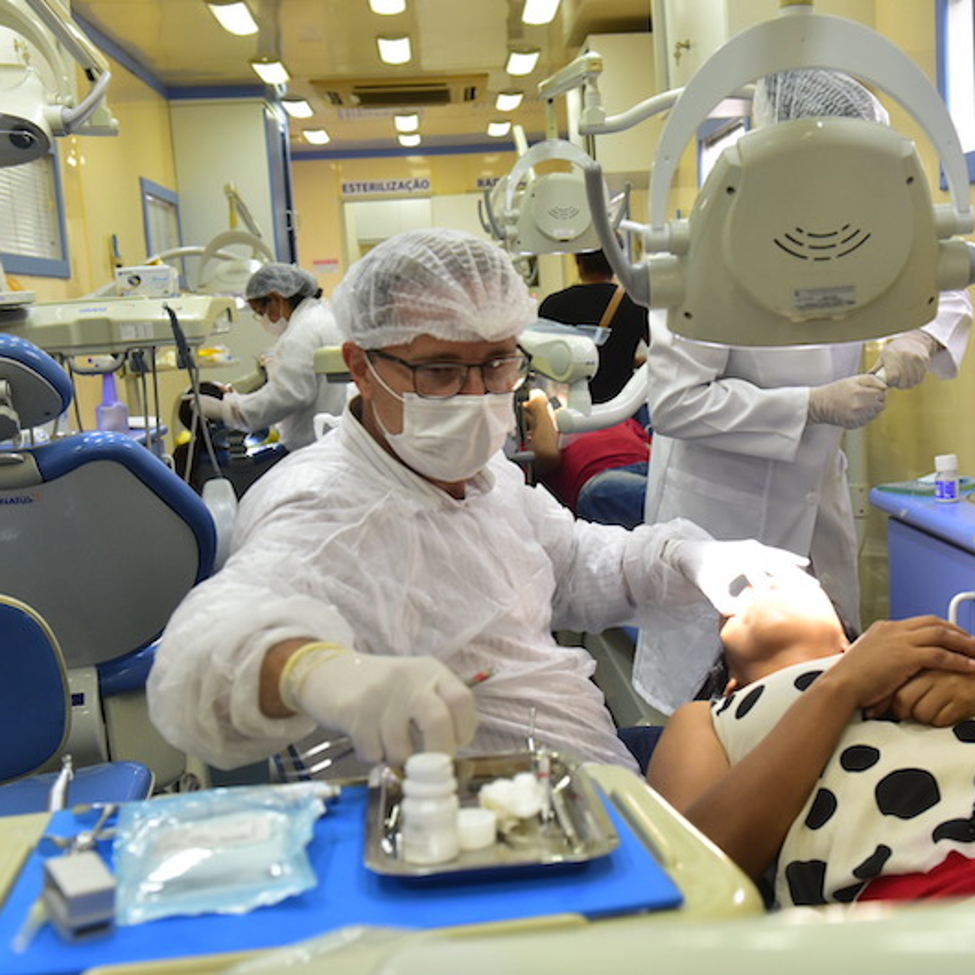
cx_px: 608
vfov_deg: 37.6
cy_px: 489
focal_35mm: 45
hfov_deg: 37.3
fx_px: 1434
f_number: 7.1
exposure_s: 1/60
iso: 1600
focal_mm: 35
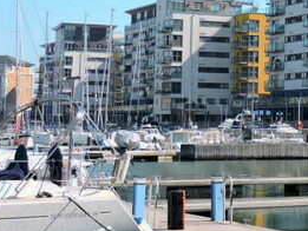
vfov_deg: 11.6
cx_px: 395
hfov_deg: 15.0
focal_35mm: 126
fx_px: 1122
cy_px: -32
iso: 100
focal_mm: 8.4
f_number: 3.5
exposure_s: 1/640
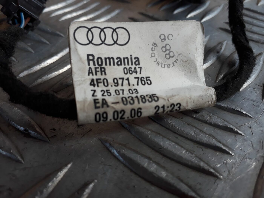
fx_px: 206
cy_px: 99
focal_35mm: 27
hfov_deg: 65.3
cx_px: 132
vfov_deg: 51.4
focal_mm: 3.6
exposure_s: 1/120
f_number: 1.9
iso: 50
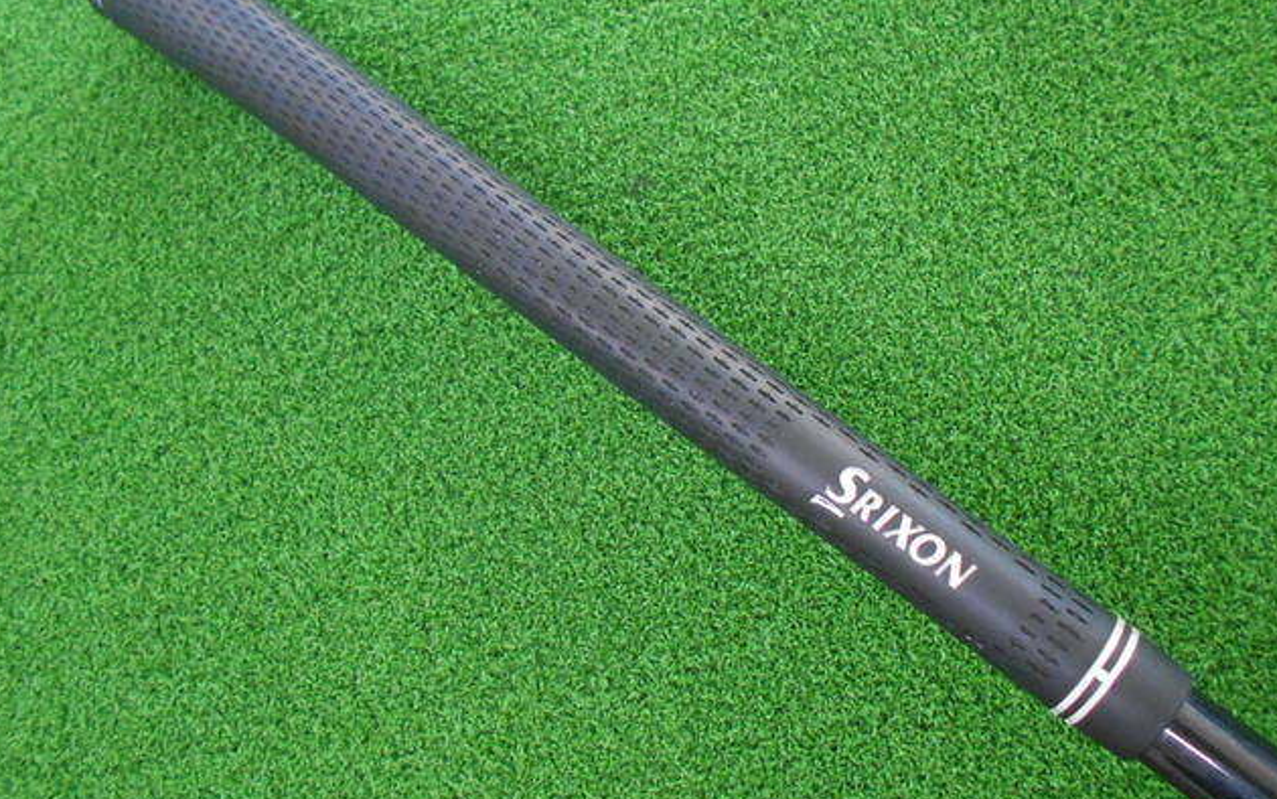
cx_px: 638
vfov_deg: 44.4
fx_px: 975
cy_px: 341
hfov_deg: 66.5
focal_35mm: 28
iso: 800
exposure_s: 1/80
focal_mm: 4.6
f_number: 3.2
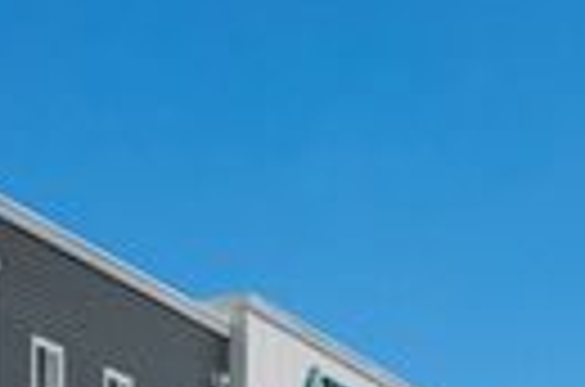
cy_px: 490
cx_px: -364
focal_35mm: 74
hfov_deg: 21.5
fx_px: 1200
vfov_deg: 17.3
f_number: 11
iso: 64
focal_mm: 16
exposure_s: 1/50
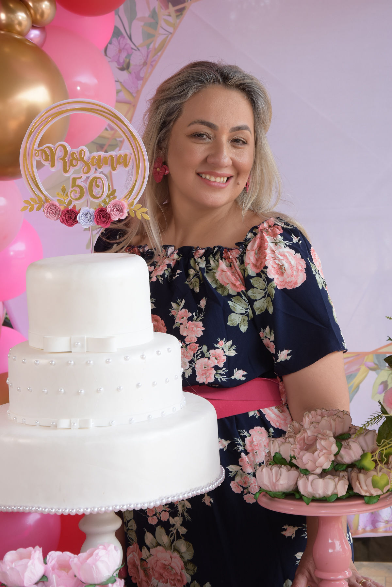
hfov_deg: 14.7
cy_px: 294
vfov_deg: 21.9
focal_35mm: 93
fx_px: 1519
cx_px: 196
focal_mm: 62
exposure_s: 1/250
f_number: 8
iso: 500
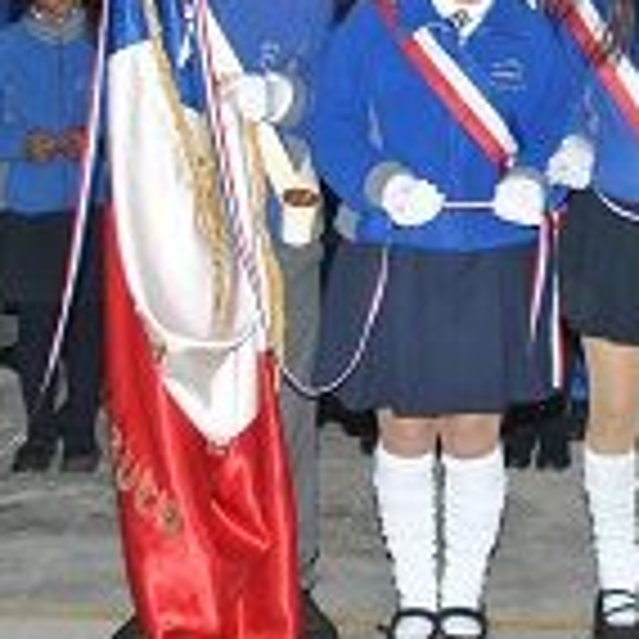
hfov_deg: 18.9
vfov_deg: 19.0
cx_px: 612
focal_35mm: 90
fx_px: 1880
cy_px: 86
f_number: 4
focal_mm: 20
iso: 200
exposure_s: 1/60
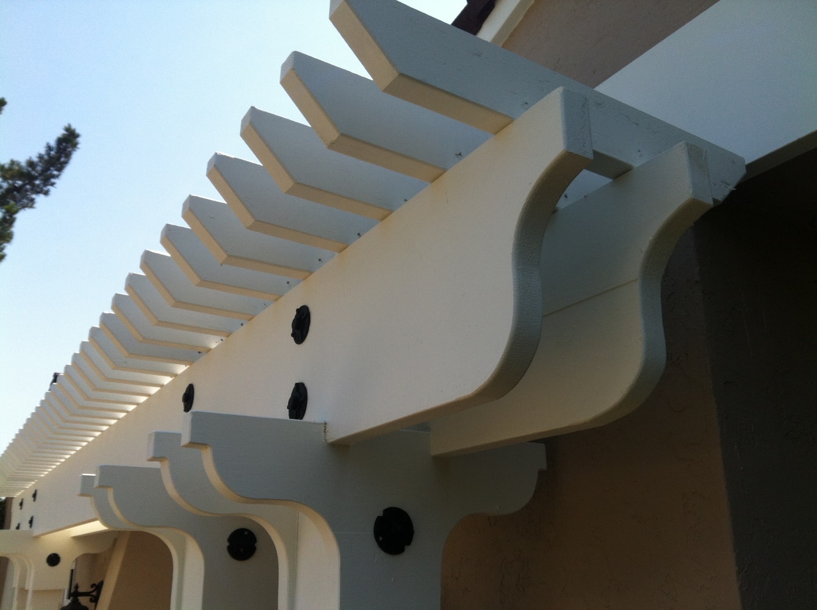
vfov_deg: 40.6
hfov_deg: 52.7
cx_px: 408
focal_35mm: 35
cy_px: 305
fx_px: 825
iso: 80
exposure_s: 1/943
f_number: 2.8
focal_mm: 3.85
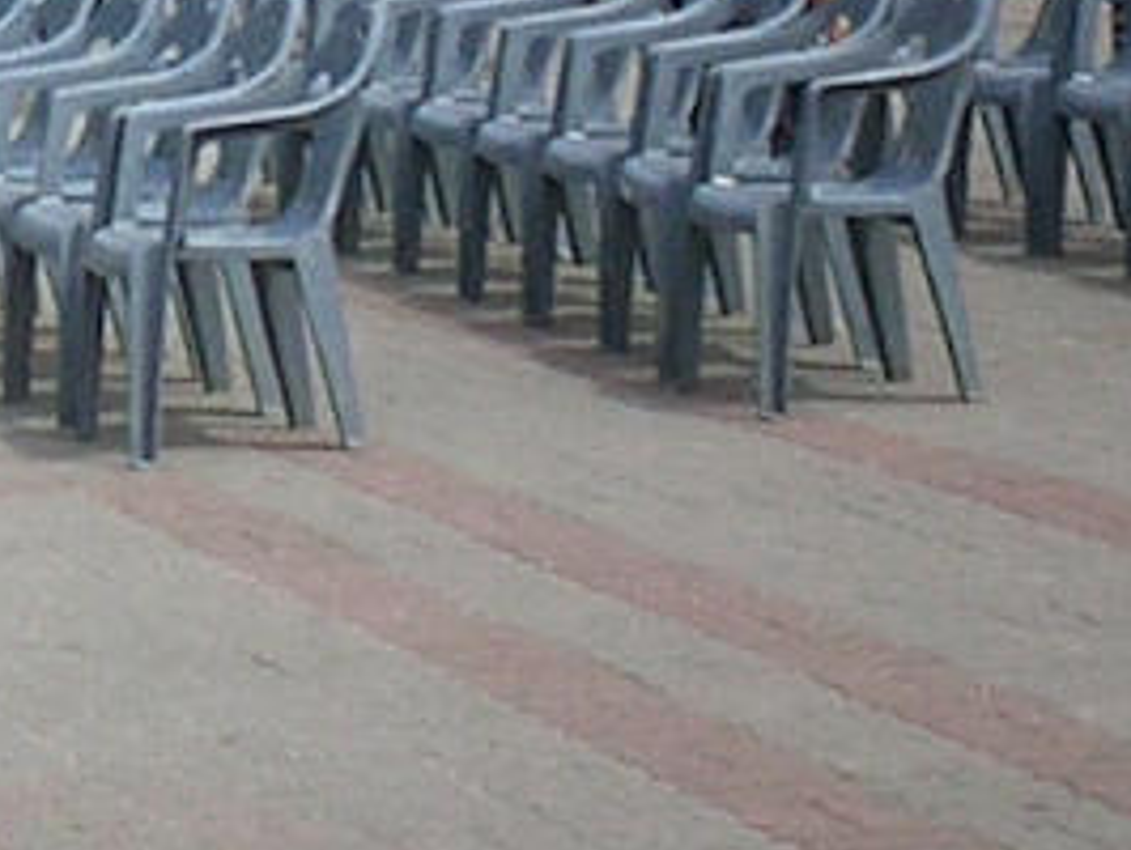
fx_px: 5821
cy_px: -778
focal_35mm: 178
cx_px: -395
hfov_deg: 10.8
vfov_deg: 8.0
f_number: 3.5
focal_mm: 5.6
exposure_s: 1/1000
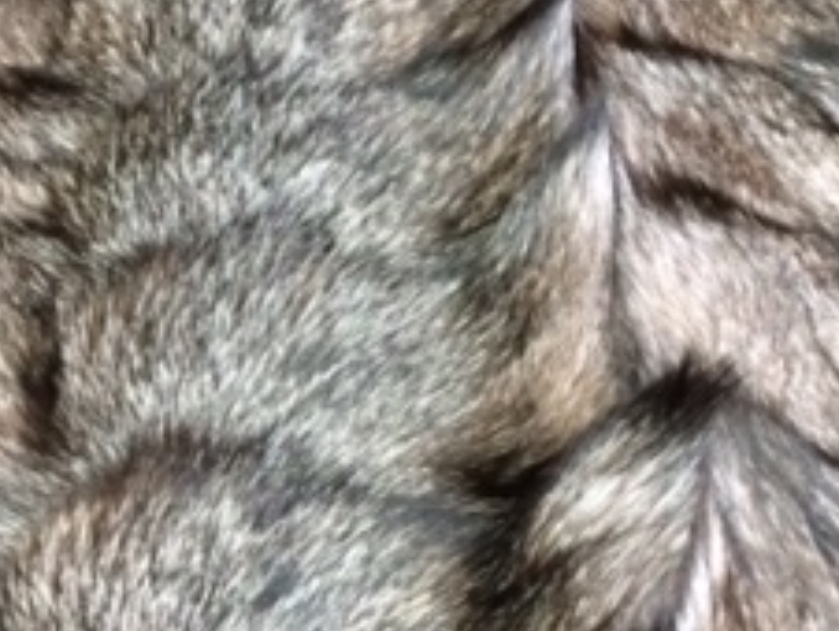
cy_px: 572
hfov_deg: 23.0
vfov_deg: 17.7
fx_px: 1990
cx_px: 45
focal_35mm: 82
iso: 250
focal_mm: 4.15
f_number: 2.2
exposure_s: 1/30
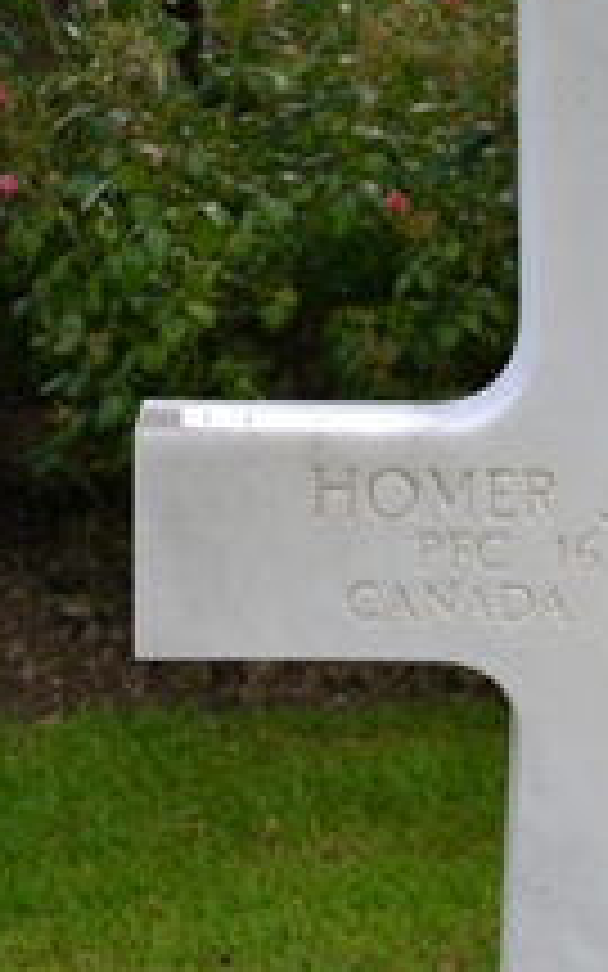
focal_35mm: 134
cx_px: 622
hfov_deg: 9.7
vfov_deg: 15.5
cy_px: 729
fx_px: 3553
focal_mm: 42
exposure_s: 1/160
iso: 100
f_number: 6.3
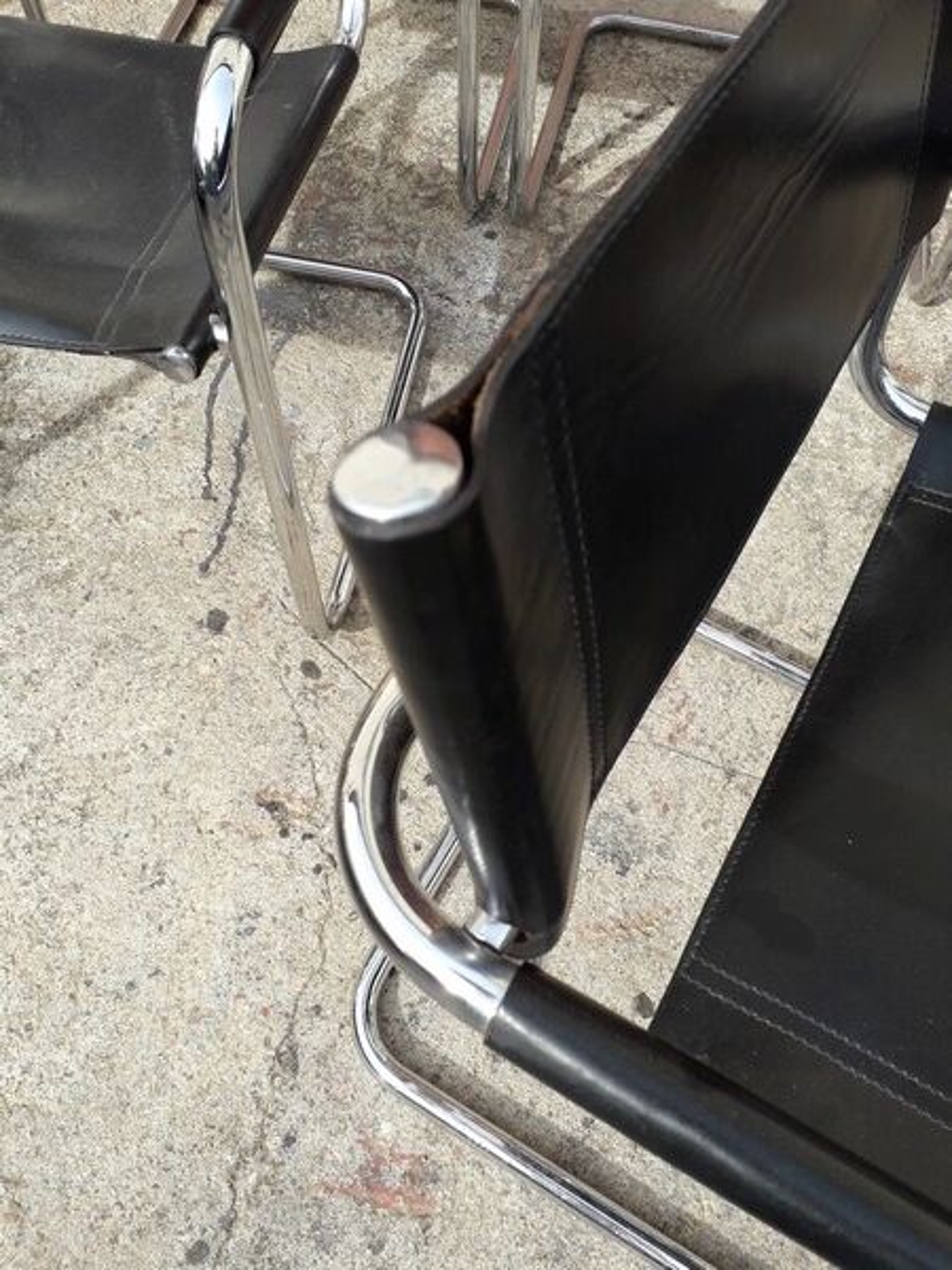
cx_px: 476
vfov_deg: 65.3
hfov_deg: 51.4
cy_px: 635
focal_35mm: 27
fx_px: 990
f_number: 1.9
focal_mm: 3.6
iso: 40
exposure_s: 1/590
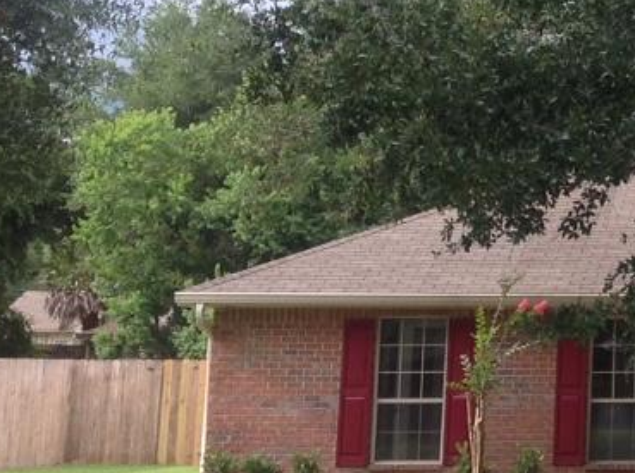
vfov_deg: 11.9
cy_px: 17
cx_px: 957
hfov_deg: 14.9
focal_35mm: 123
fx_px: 2251
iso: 50
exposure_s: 1/414
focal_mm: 4.28
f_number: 2.4
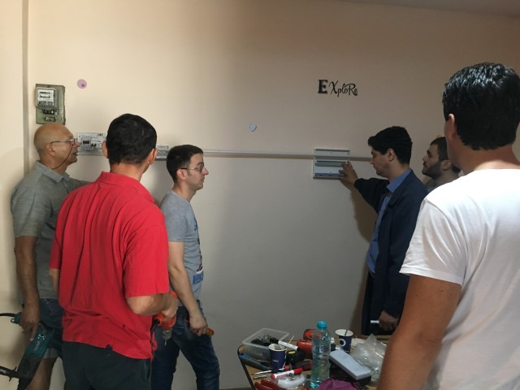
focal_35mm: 29
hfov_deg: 61.7
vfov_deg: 48.2
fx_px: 436
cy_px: 195
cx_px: 260
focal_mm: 4.15
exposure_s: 1/33
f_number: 2.2
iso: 160
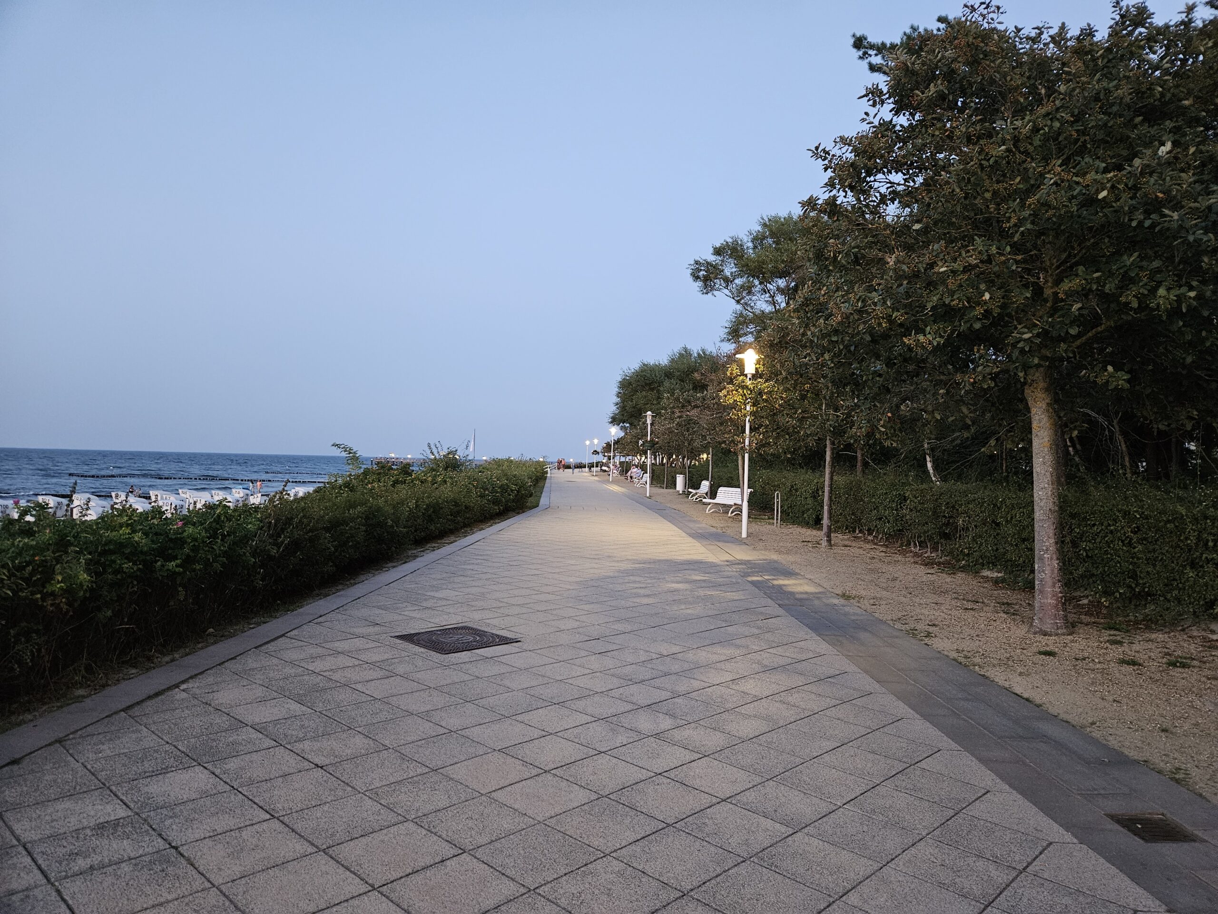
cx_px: 609
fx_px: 809
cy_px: 457
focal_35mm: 23
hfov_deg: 73.9
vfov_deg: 58.9
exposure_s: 1/50
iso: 640
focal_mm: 5.4
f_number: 1.8
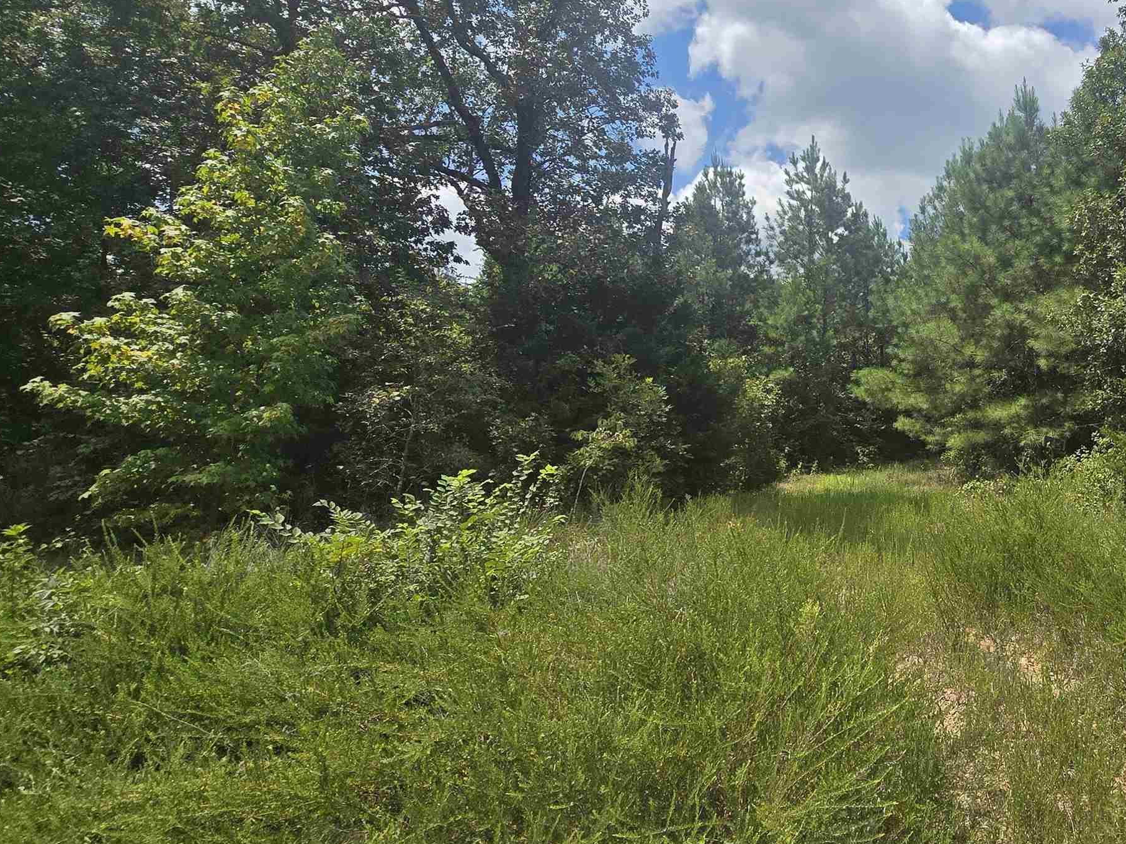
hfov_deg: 68.4
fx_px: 716
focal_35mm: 22
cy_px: 334
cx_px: 915
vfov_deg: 60.5
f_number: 2.2
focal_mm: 2.2
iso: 50
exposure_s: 1/3345
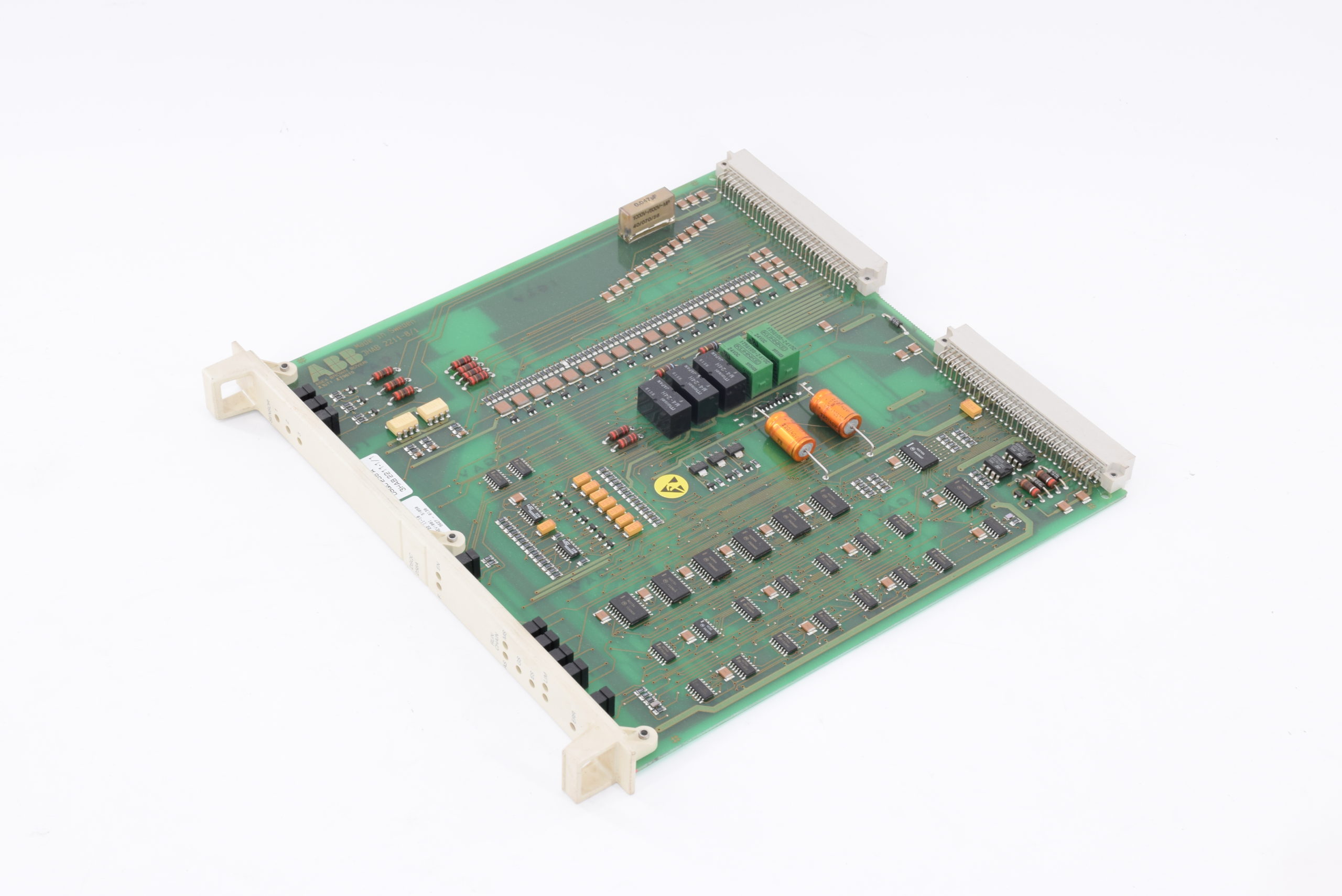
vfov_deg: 18.9
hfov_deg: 28.1
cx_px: 671
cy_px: 448
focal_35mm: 72
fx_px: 2684
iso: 200
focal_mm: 48
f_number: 14
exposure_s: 1/25
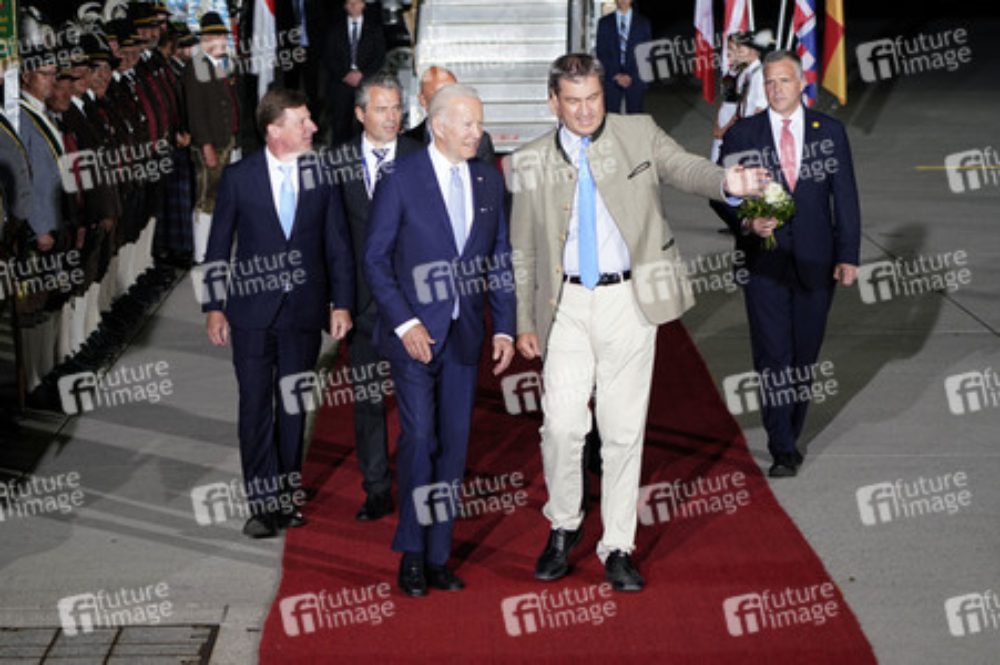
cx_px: 500
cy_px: 332
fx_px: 2776
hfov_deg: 20.4
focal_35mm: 100
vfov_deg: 13.7
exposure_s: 1/250
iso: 1000
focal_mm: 100
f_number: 4.5
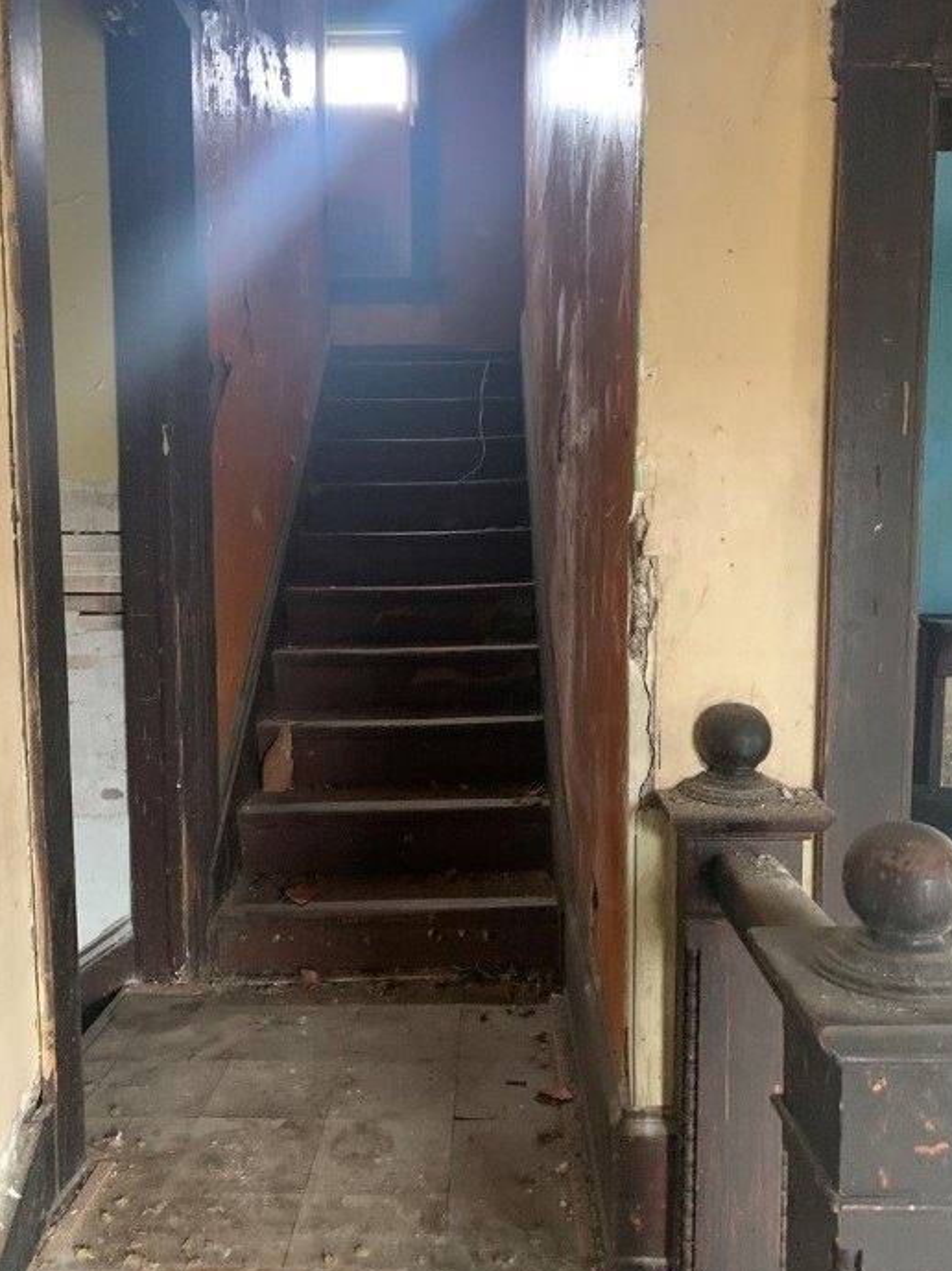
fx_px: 1064
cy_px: 647
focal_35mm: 29
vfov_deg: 61.7
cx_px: 470
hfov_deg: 48.2
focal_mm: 4.25
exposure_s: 1/30
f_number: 1.8
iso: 640
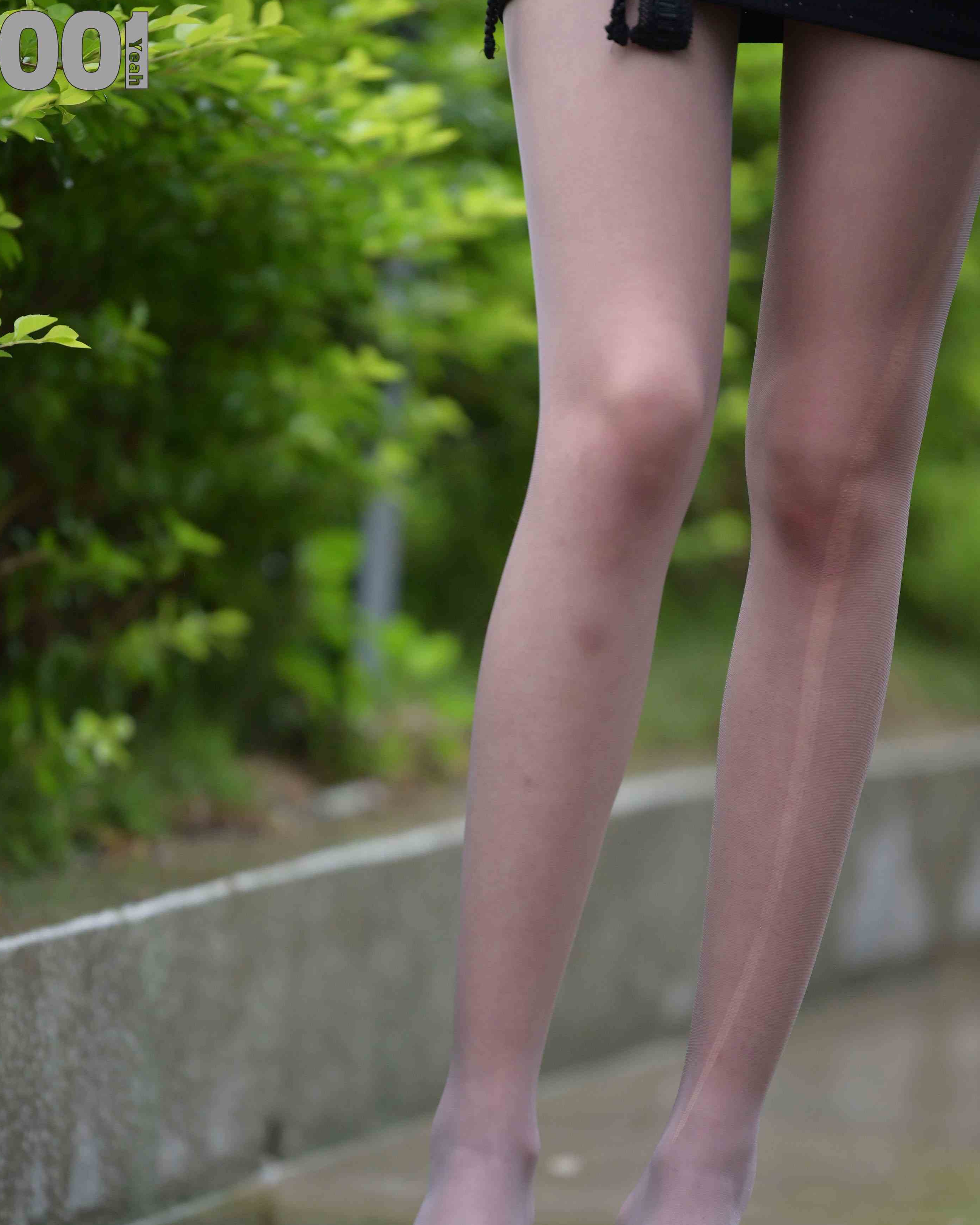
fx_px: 9028
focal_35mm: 249
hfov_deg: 6.2
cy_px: 787
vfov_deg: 7.8
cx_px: 453
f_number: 2.8
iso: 1250
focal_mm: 200
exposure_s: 1/250
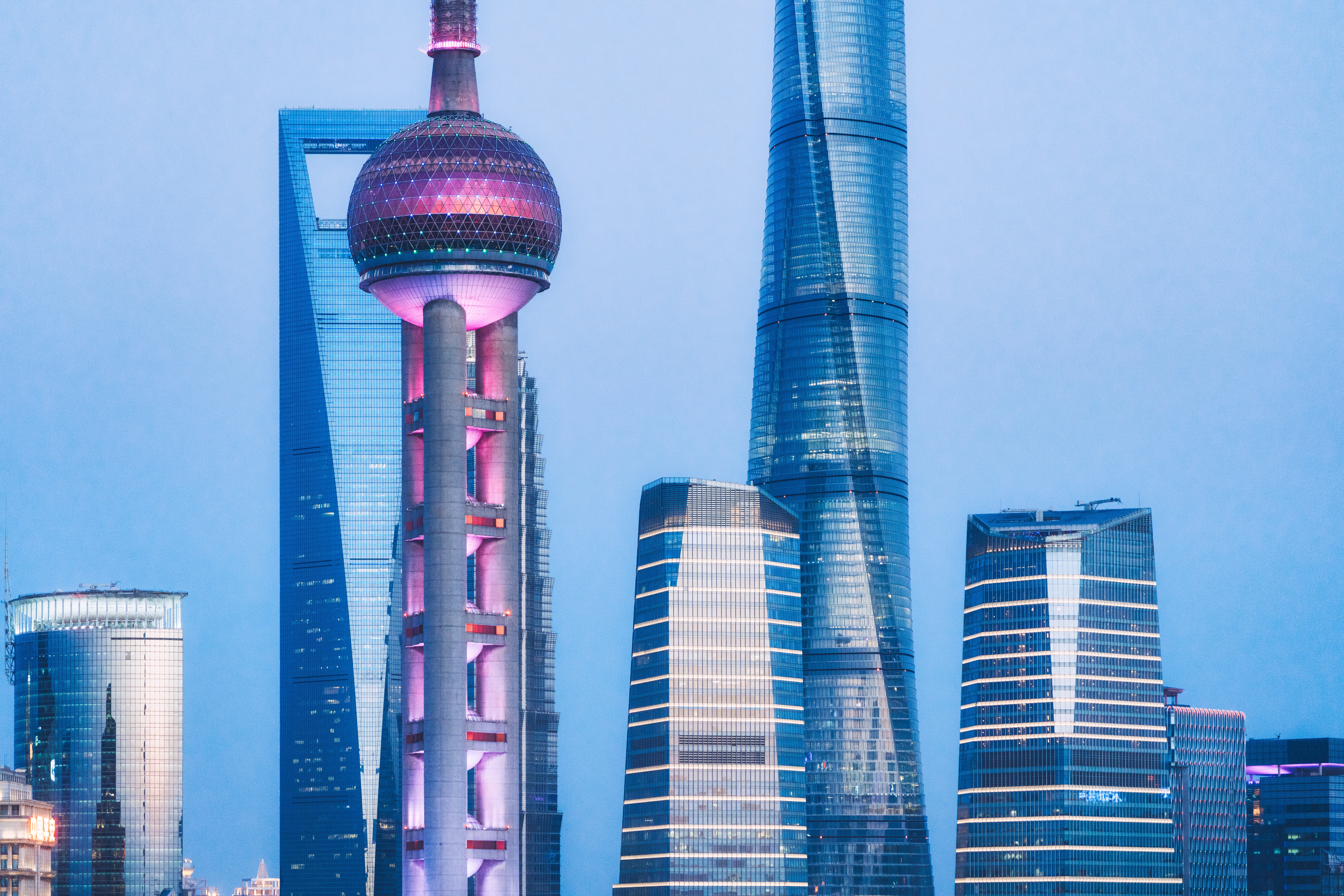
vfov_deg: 13.0
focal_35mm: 105
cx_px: 672
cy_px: 448
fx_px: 3920
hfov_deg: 19.5
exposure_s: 1/160
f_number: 4
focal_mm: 105
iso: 2000
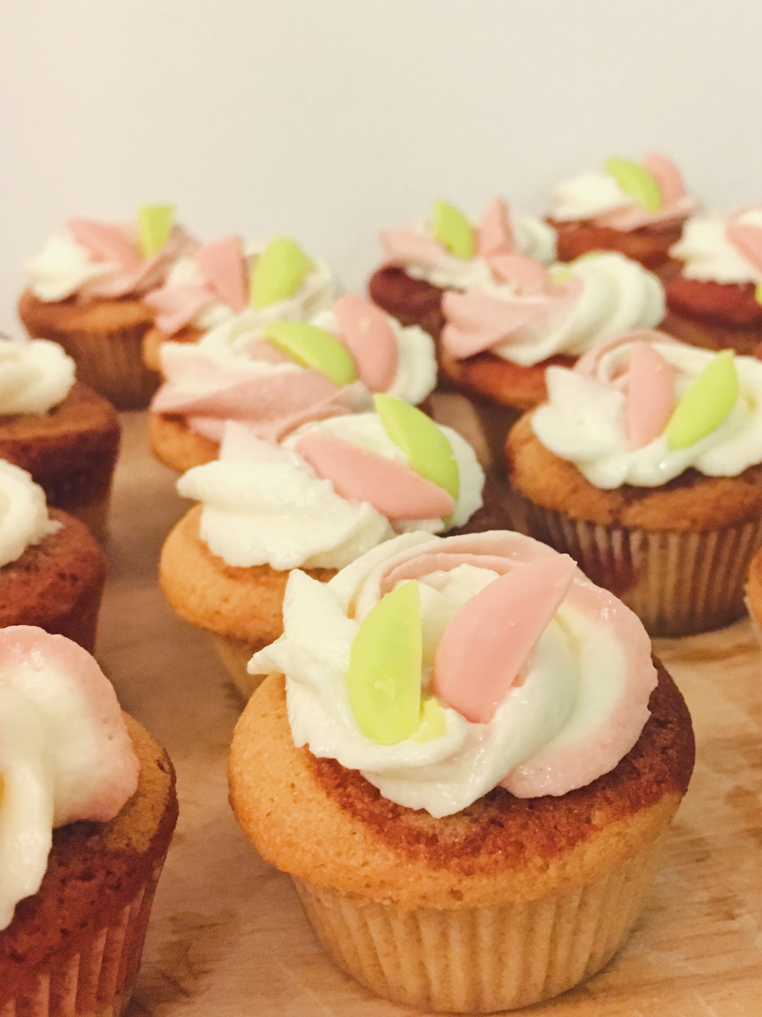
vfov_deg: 46.7
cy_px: 460
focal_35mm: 40
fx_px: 1174
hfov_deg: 35.7
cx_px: 492
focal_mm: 4.15
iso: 250
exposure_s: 1/17
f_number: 2.2
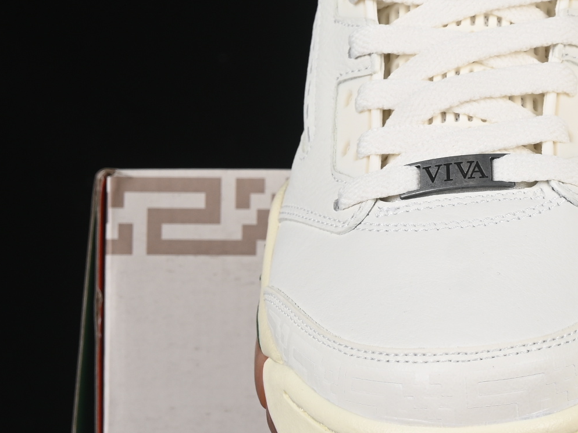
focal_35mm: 202
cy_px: 181
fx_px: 3372
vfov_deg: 7.3
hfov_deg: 9.7
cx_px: 658
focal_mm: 50
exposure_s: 1/80
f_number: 8
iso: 160
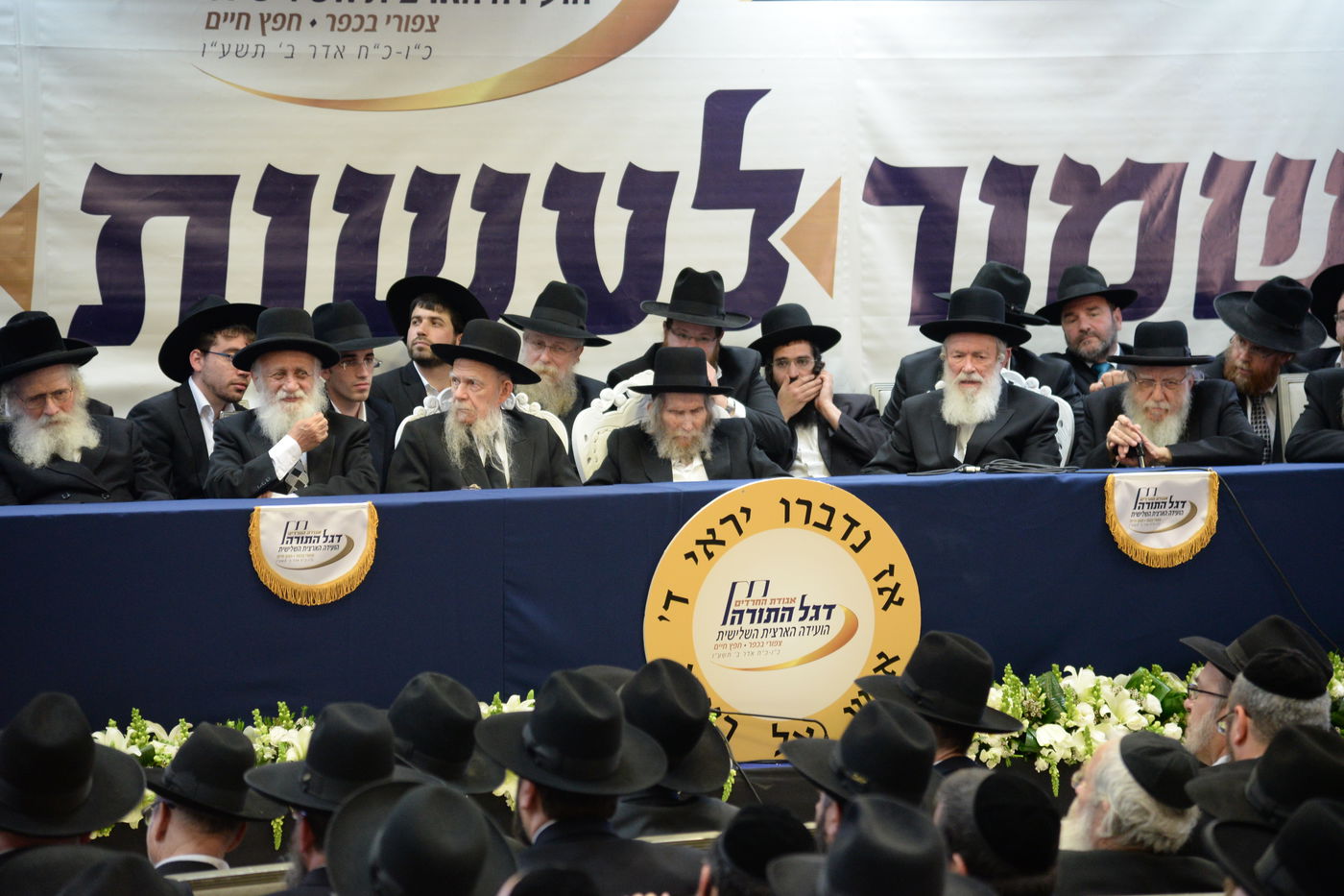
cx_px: 672
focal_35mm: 120
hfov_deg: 17.1
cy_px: 448
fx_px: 4479
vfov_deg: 11.4
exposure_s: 1/60
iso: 2500
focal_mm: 120
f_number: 4
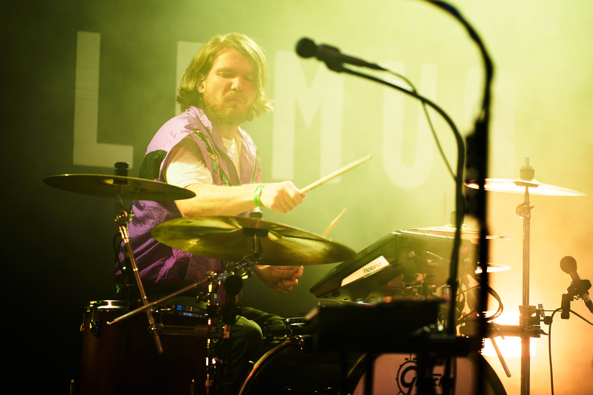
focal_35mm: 200
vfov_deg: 6.9
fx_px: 3294
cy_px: 198
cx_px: 296
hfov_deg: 10.3
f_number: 2.8
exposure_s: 1/320
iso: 1600
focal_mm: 200
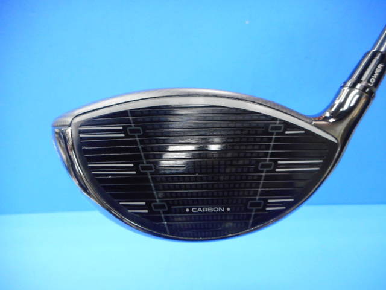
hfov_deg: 69.4
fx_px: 279
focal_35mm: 25
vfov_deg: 54.9
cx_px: 193
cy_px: 145
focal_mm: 4.5
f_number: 3.7
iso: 400
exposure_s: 1/30
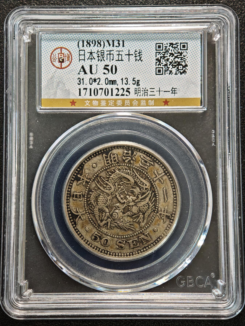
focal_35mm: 60
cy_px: 163
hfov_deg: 24.4
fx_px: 566
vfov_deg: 32.2
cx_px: 122
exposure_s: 1/110
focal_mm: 9
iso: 400
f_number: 2
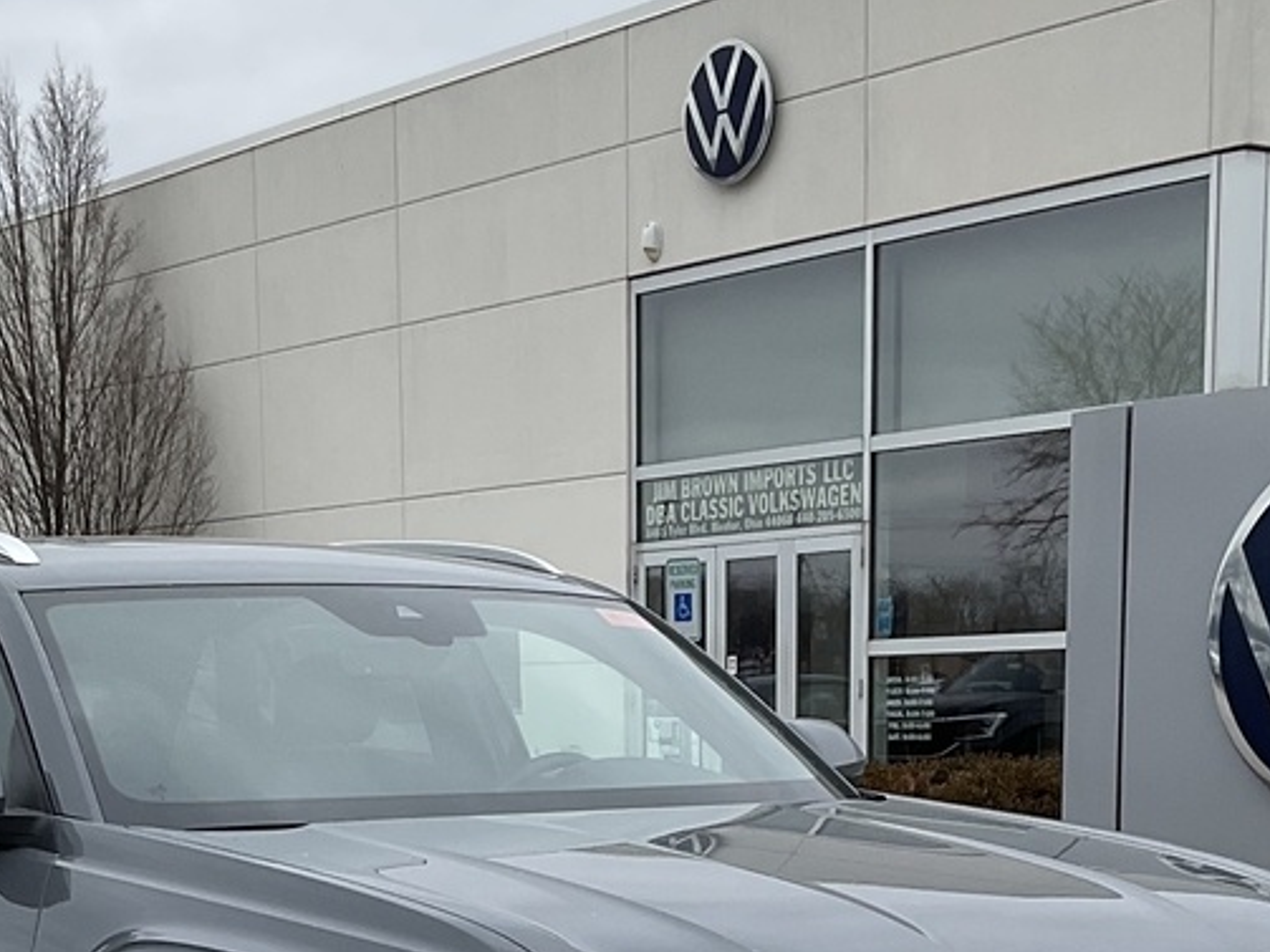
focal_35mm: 59
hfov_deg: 32.5
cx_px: 470
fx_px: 2164
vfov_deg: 23.7
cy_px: 961
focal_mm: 3
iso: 16
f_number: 1.8
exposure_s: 1/504
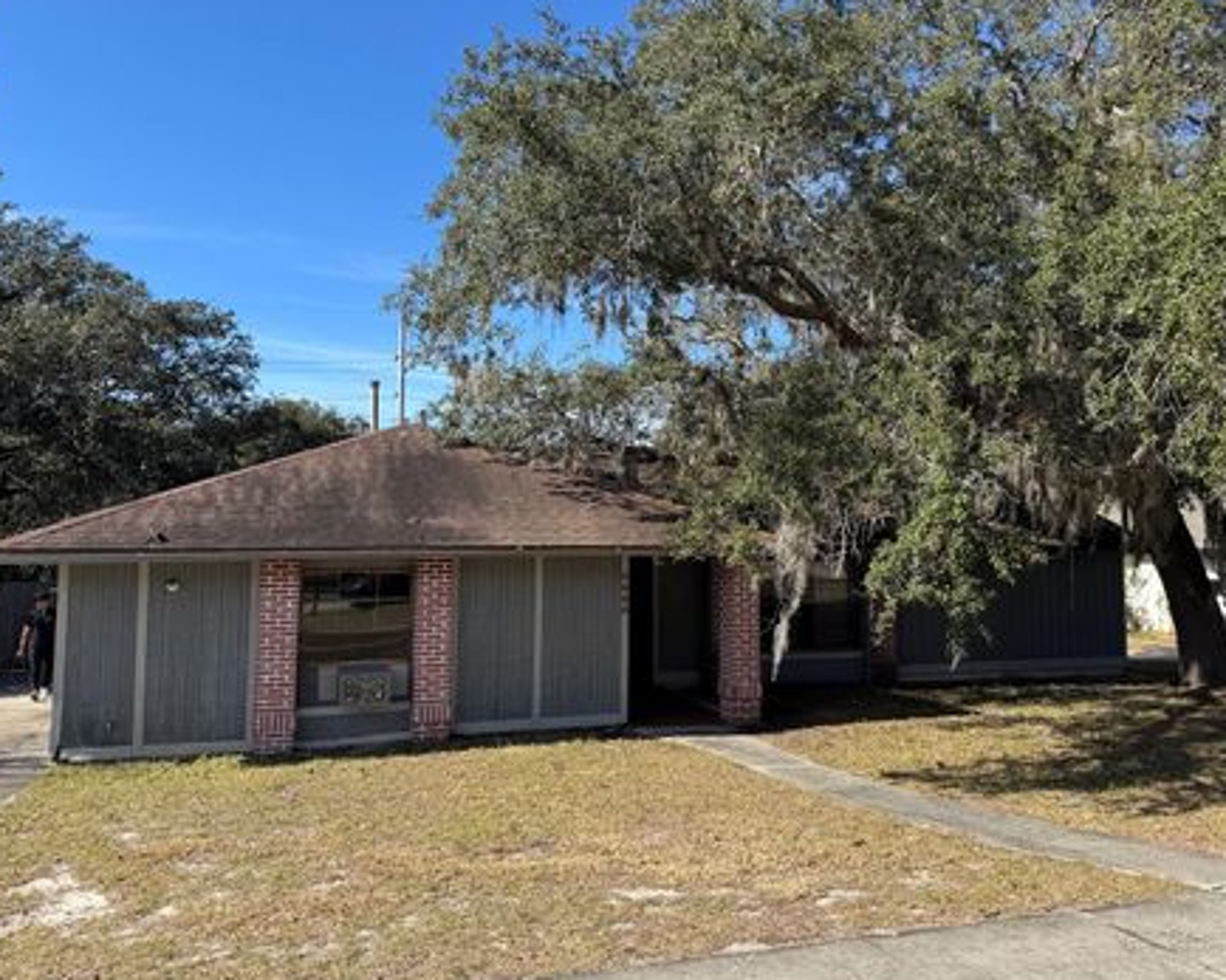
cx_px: 627
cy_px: 462
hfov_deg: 64.1
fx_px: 979
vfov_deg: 53.1
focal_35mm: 27
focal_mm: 6.76
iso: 80
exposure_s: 1/2415
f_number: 1.78
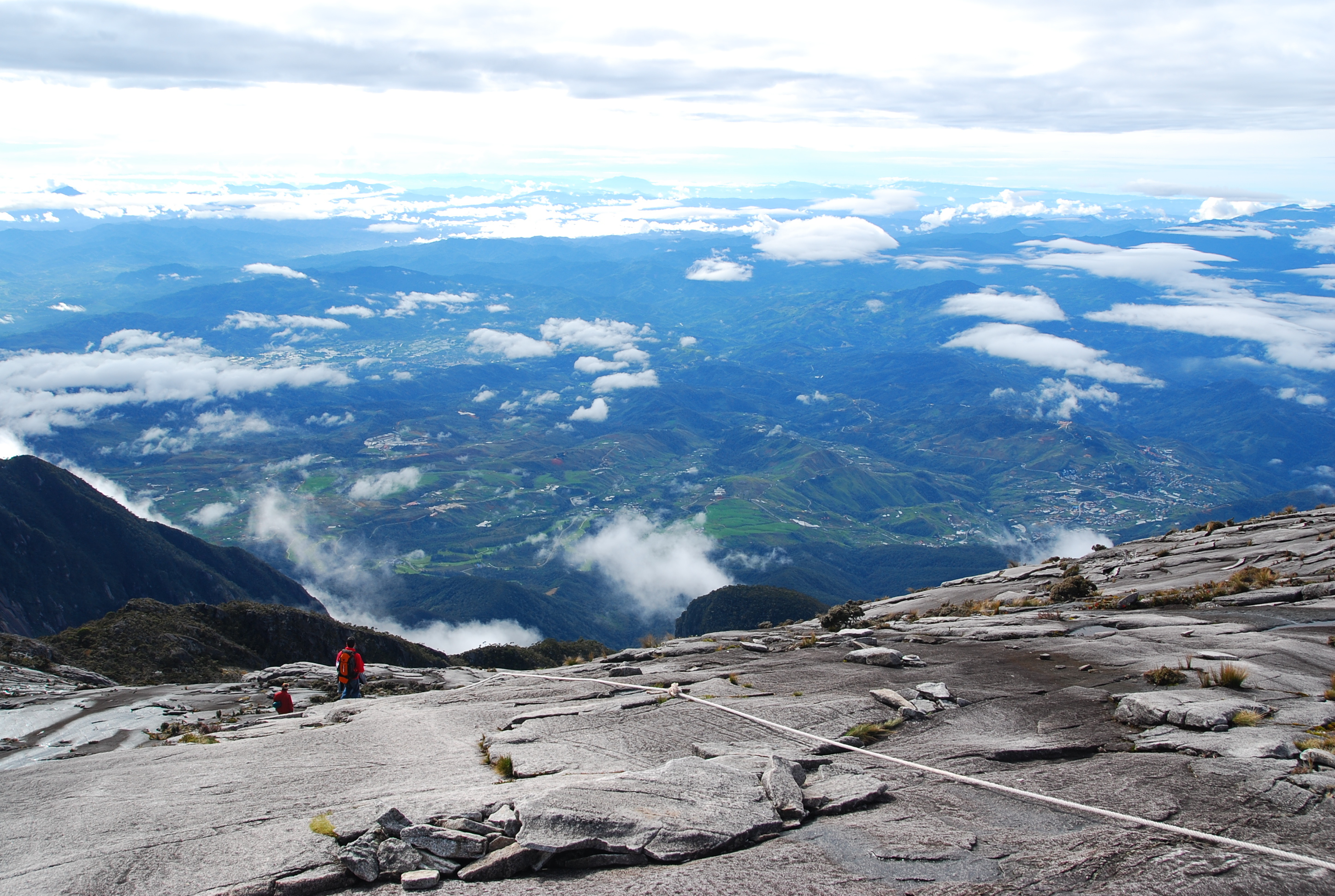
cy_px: 448
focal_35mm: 30
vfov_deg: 43.8
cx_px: 668
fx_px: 1115
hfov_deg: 61.8
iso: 100
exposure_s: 1/100
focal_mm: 20
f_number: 10
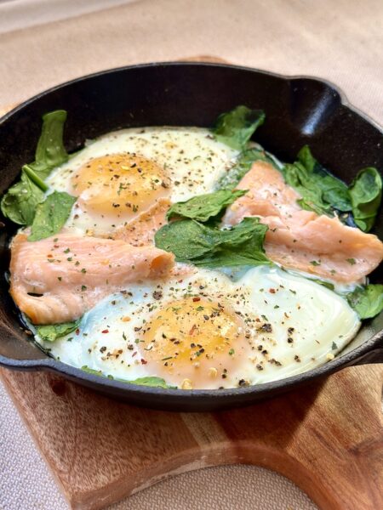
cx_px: 192
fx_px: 708
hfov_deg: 30.3
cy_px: 255
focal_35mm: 48
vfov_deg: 39.7
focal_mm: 6.86
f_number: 1.78
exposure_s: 1/139
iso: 64
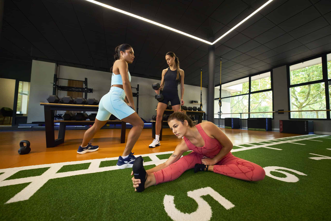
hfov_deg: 112.6
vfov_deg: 90.0
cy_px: 110
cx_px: 166
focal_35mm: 12
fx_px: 110
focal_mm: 12
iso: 1250
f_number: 2.8
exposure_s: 1/160
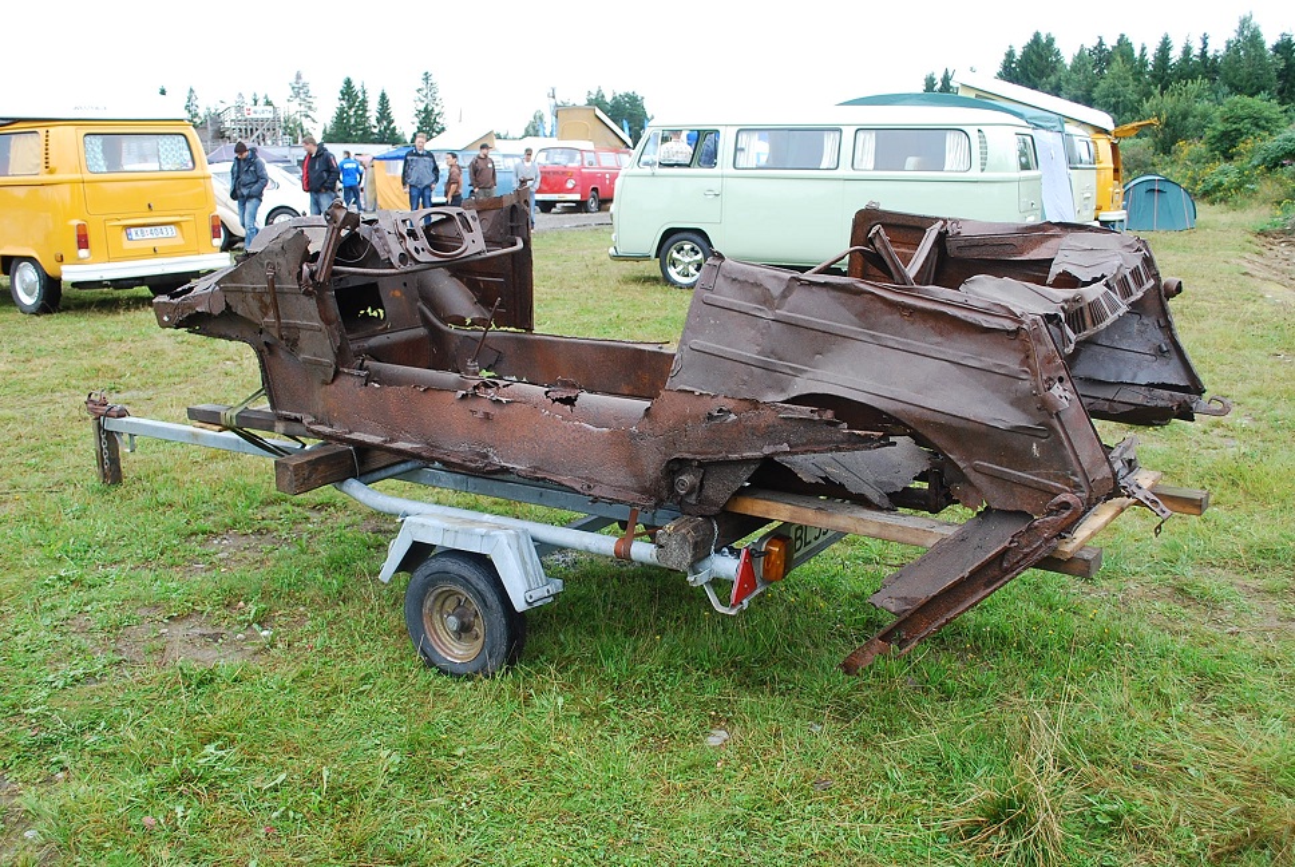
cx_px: 648
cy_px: 434
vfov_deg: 40.1
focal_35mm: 33
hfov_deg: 57.2
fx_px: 1189
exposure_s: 1/100
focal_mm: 22
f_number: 5
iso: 200
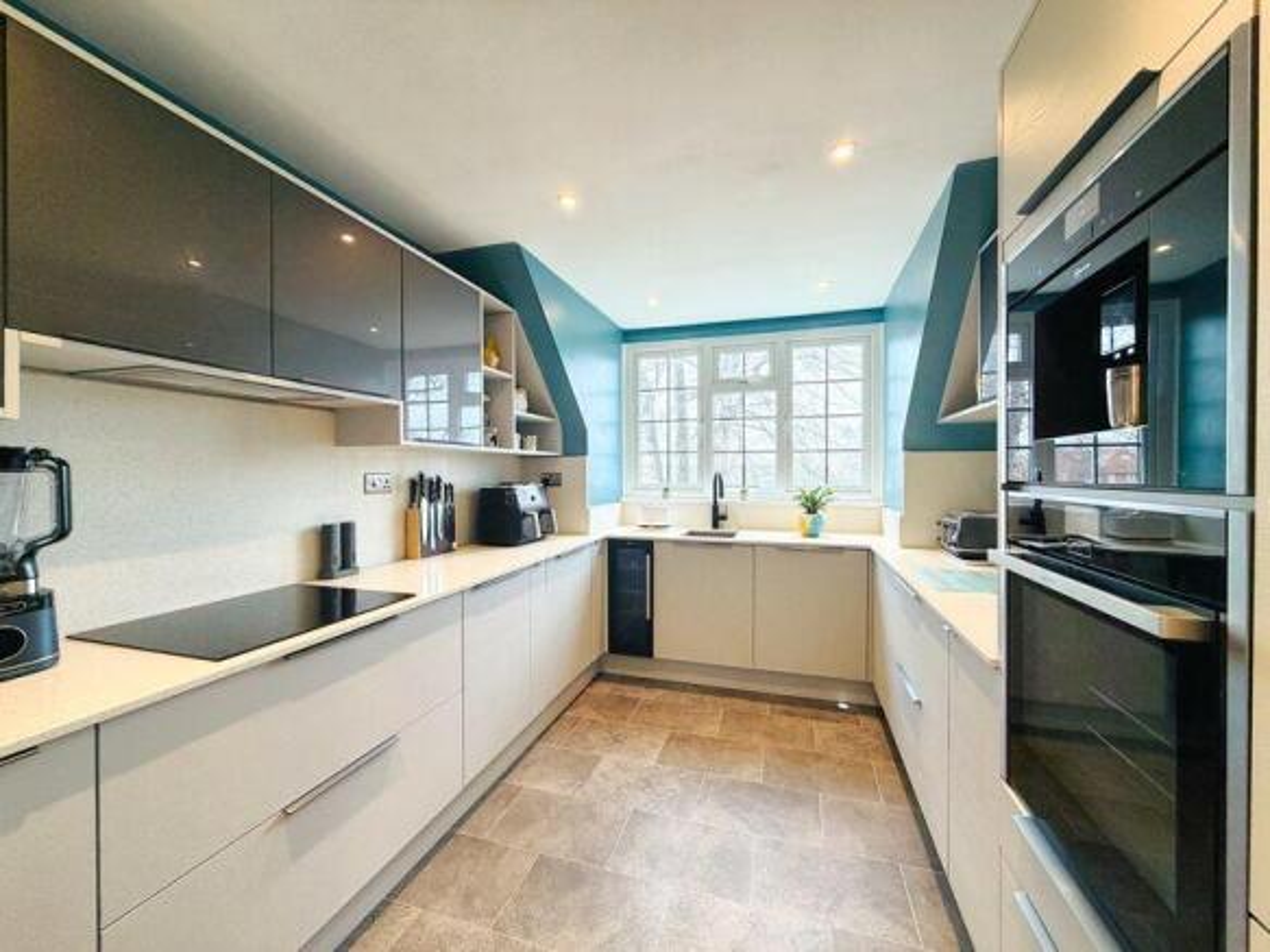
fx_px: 514
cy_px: 476
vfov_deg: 85.7
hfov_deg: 102.1
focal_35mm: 14
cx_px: 635
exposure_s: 1/50
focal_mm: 2.22
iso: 250
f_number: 2.2
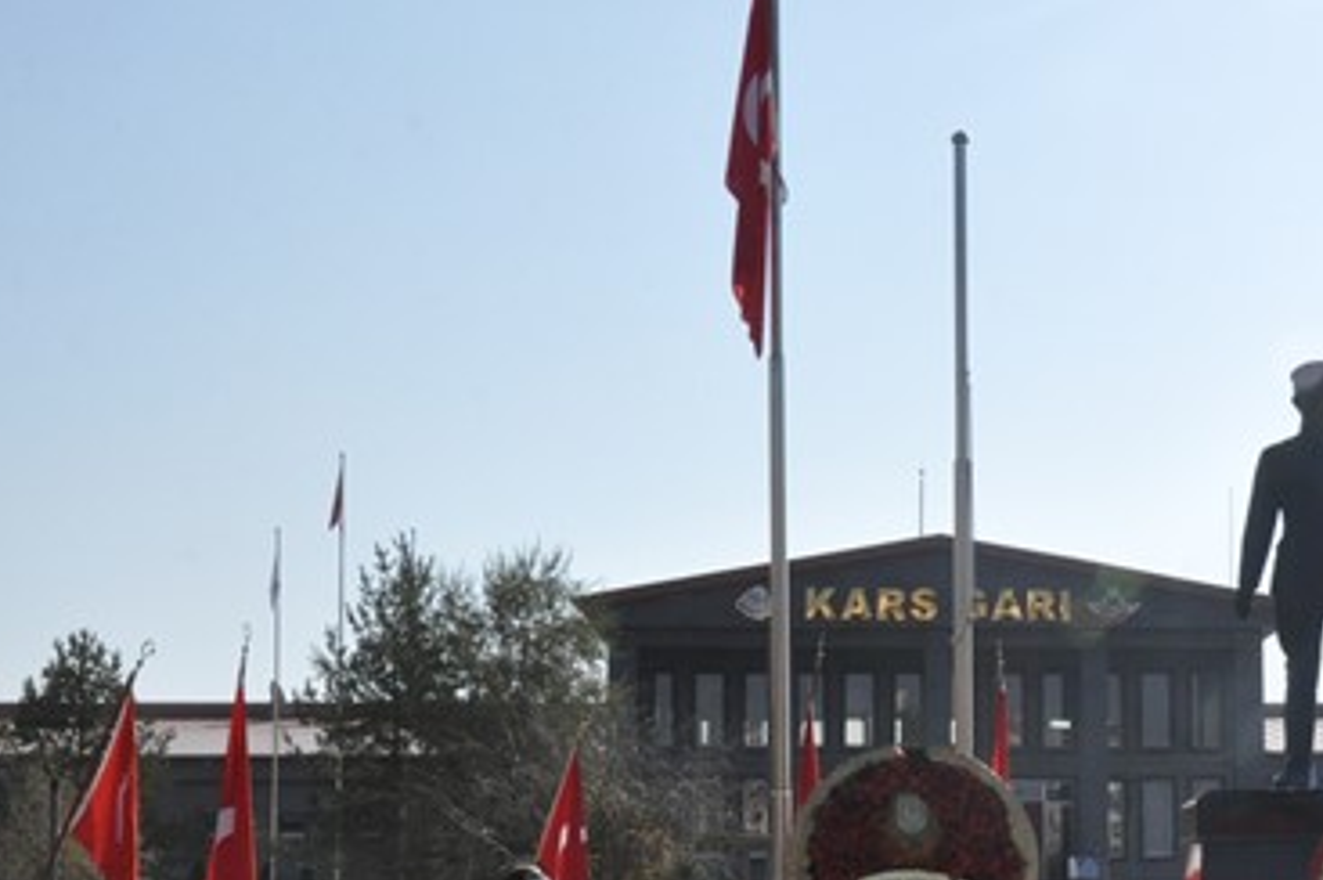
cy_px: 660
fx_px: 2533
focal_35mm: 69
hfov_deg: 28.6
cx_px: 1056
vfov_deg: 19.6
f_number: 18
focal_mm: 26
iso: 1600
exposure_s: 1/1250
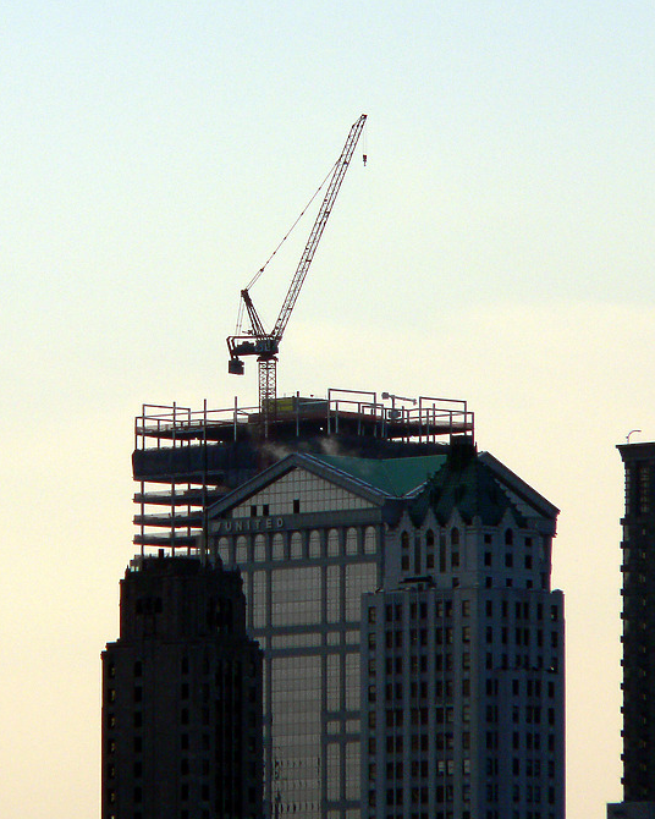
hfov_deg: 2.7
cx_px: 258
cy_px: 410
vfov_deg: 3.4
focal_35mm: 566
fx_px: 13715
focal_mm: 72
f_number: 5.2
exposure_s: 1/1000
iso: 80
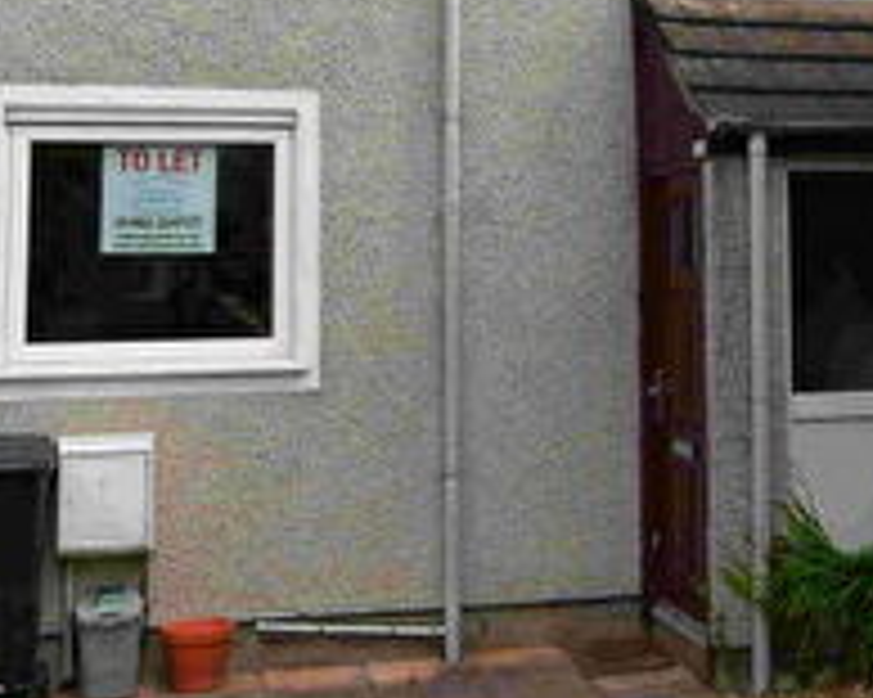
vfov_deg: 24.3
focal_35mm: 61
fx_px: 1575
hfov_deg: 30.5
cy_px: 79
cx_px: 634
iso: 250
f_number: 10
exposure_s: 1/250
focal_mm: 12
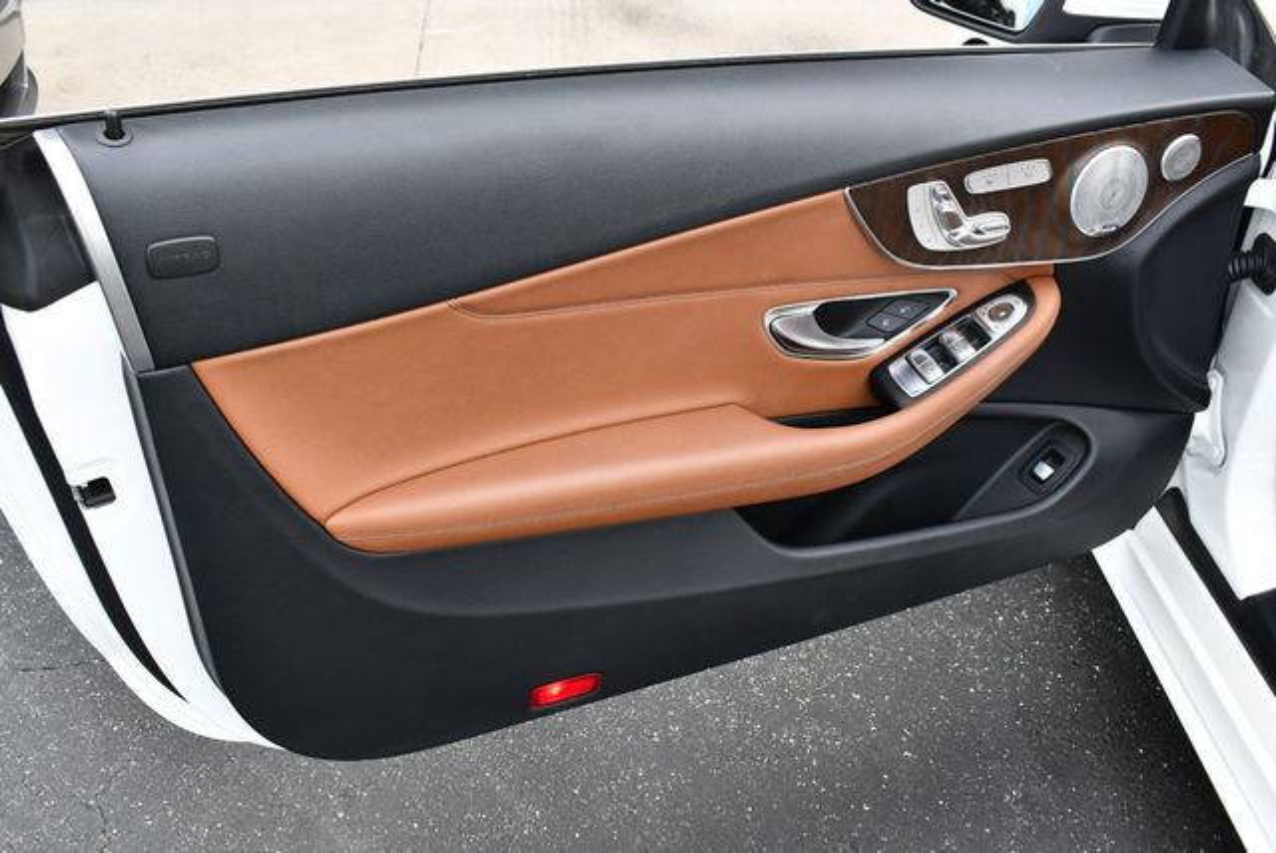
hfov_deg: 53.1
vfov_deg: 36.9
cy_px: 426
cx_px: 638
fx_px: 1277
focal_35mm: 36
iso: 400
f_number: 5.6
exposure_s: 1/250
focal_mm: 18
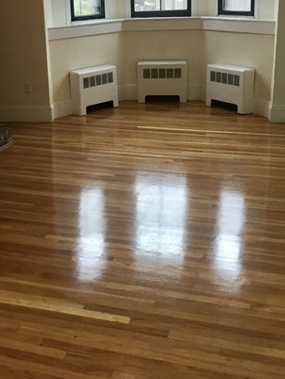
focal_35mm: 50
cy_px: 131
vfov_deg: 37.8
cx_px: 119
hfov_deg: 29.1
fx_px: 549
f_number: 2.2
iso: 32
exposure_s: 1/30
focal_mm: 4.15
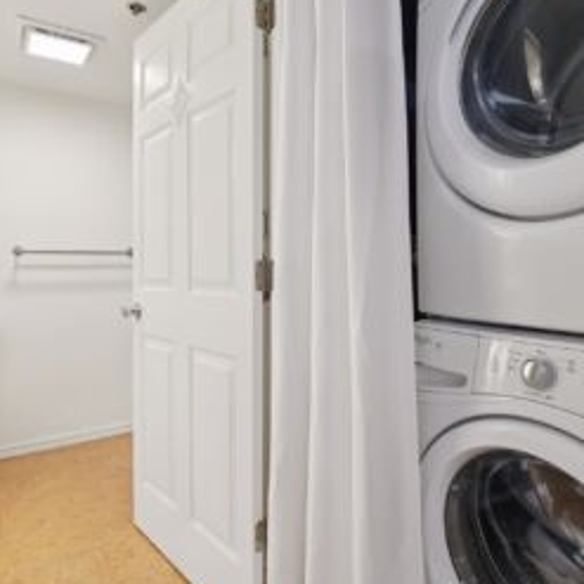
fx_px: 420
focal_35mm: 22
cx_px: 319
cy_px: 285
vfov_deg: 69.6
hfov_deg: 69.5
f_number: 8
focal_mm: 16
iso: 1600
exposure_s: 1/25
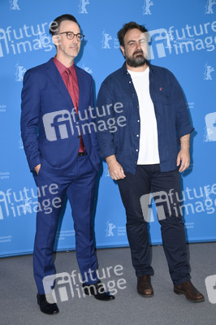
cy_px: 162
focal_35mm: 50
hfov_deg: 26.9
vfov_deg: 39.6
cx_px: 108
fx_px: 451
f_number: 5.6
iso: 1000
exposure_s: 1/250
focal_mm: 50
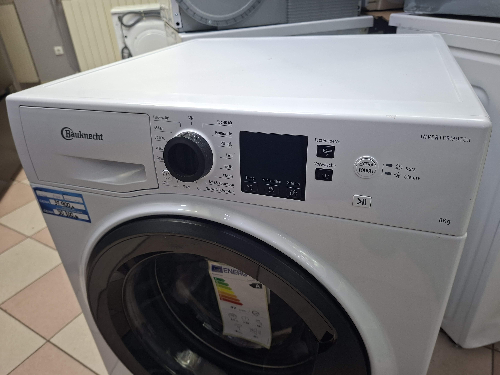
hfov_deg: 73.9
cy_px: 188
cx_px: 250
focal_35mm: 23
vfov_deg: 58.9
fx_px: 332
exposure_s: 1/50
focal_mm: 5.54
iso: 160
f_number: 1.8
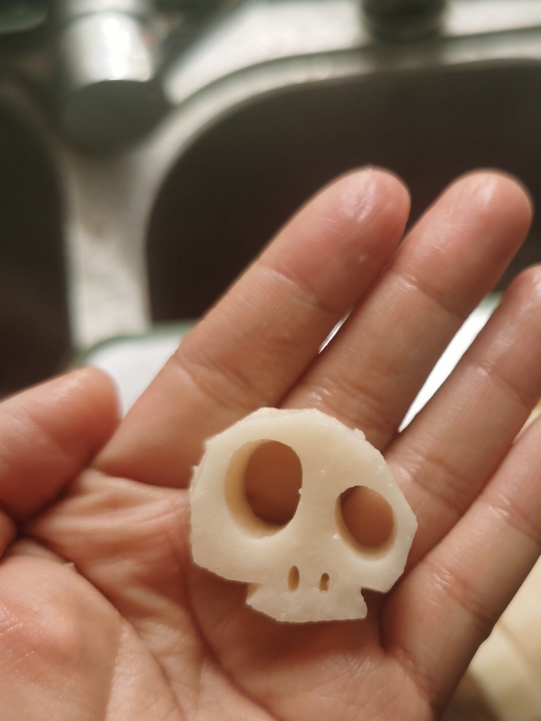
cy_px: 435
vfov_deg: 41.0
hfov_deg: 31.0
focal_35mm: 46
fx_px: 959
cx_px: 401
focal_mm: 5.56
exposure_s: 1/127
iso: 50
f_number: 1.6
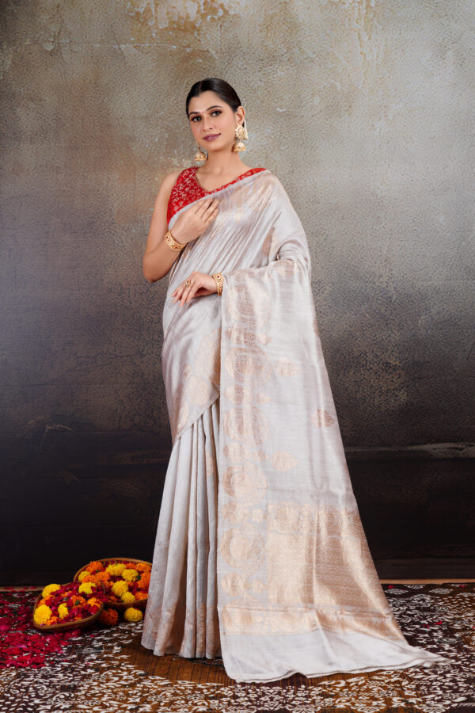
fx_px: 1247
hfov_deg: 21.6
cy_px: 356
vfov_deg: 31.9
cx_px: 238
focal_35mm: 63
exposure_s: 1/160
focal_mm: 63
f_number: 7.1
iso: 125
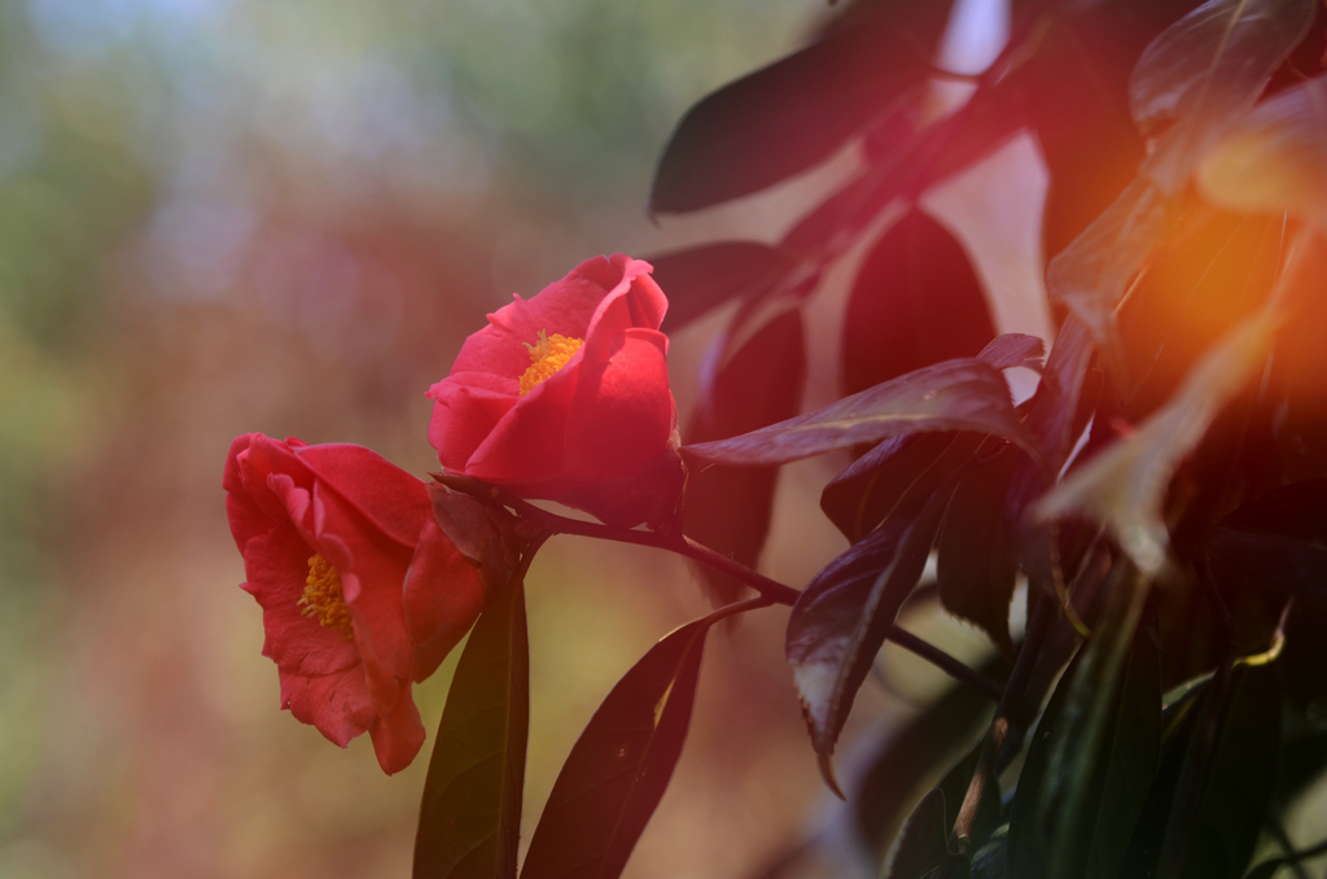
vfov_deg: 5.4
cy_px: 440
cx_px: 664
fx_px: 9379
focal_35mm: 255
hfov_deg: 8.1
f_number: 3.5
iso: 250
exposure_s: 1/500
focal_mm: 170
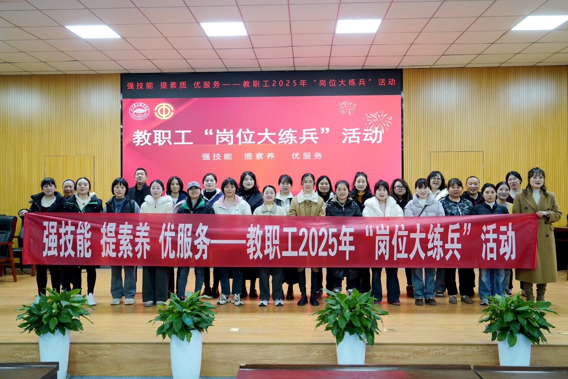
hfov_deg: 60.3
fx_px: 489
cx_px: 284
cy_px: 190
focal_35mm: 31
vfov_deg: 42.3
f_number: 4.5
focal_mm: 31
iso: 1000
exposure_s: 1/50
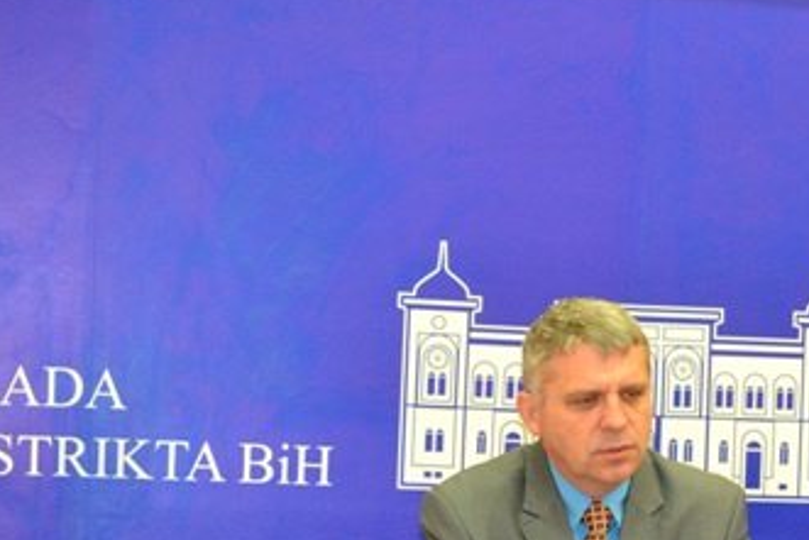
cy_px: 505
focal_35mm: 116
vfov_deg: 11.7
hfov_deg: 17.6
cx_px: 562
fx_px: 2608
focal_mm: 40
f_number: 5.3
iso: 2000
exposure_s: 1/60
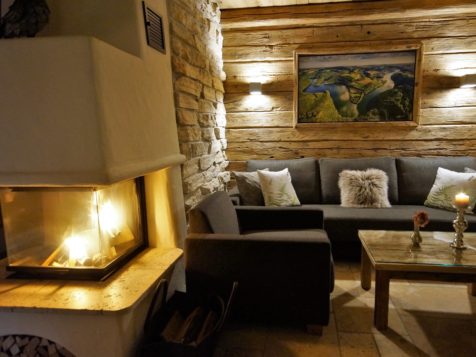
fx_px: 296
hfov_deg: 77.3
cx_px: 264
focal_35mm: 22
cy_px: 175
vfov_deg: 62.1
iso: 1600
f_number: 5.6
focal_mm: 13
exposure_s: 1/2
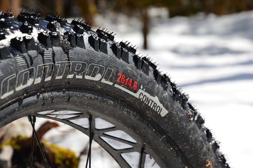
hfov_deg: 13.1
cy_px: 84
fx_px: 1105
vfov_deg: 8.7
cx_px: 126
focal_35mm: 158
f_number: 11
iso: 100
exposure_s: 1/160
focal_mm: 105
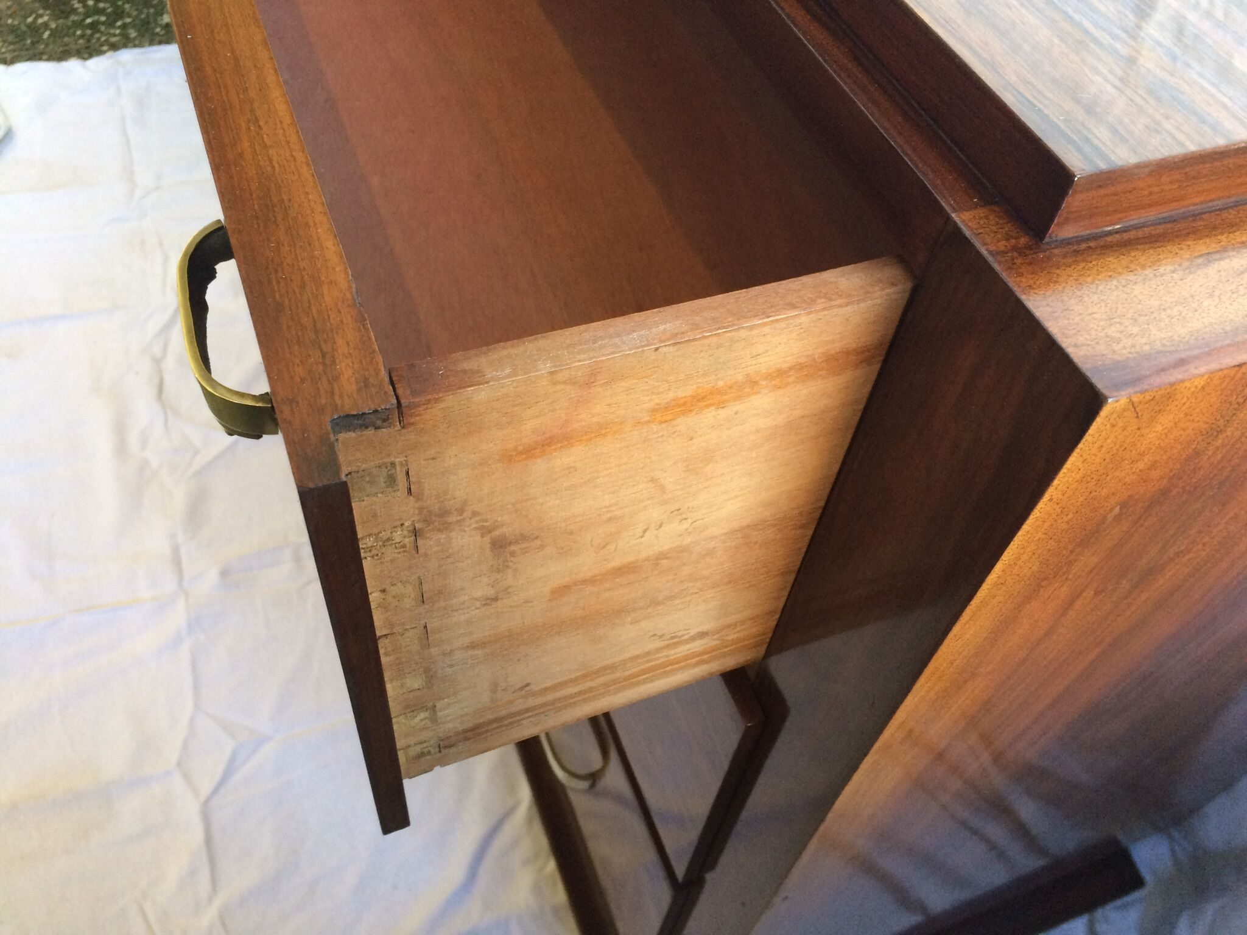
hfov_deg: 61.7
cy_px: 468
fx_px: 1045
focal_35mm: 29
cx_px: 624
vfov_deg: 48.2
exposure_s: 1/33
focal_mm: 4.15
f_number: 2.2
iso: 160
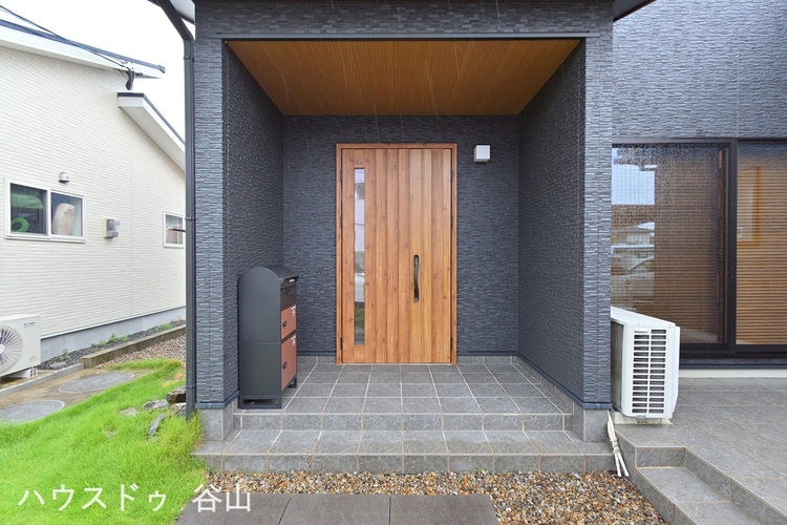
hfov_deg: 100.4
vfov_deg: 77.3
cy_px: 262
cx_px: 394
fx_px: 328
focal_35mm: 15
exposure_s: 1/100
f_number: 5
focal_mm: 10
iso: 200
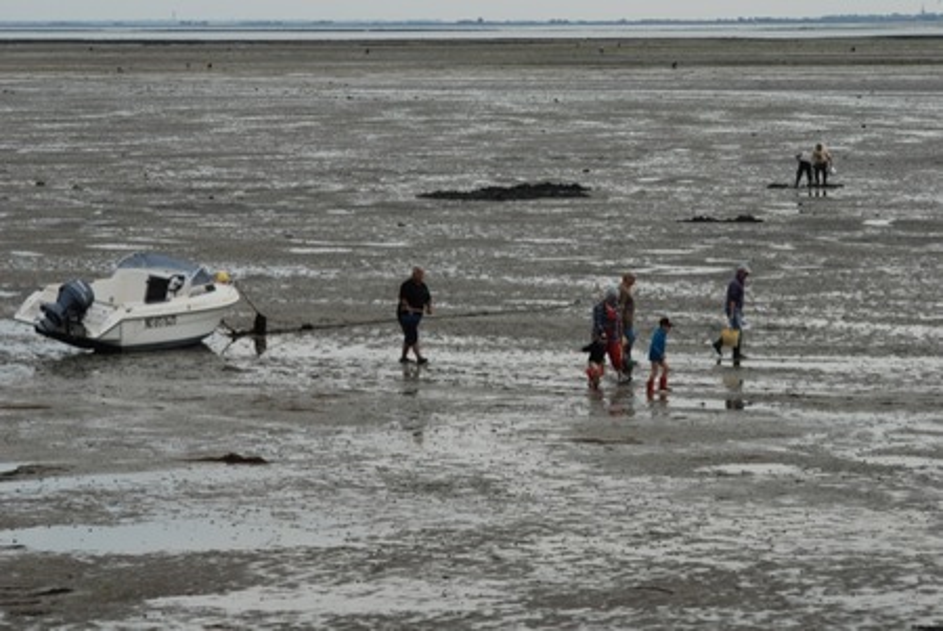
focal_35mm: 174
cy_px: 316
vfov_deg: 7.9
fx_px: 4562
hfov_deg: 11.8
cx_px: 472
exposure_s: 1/500
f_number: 5.6
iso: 200
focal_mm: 116
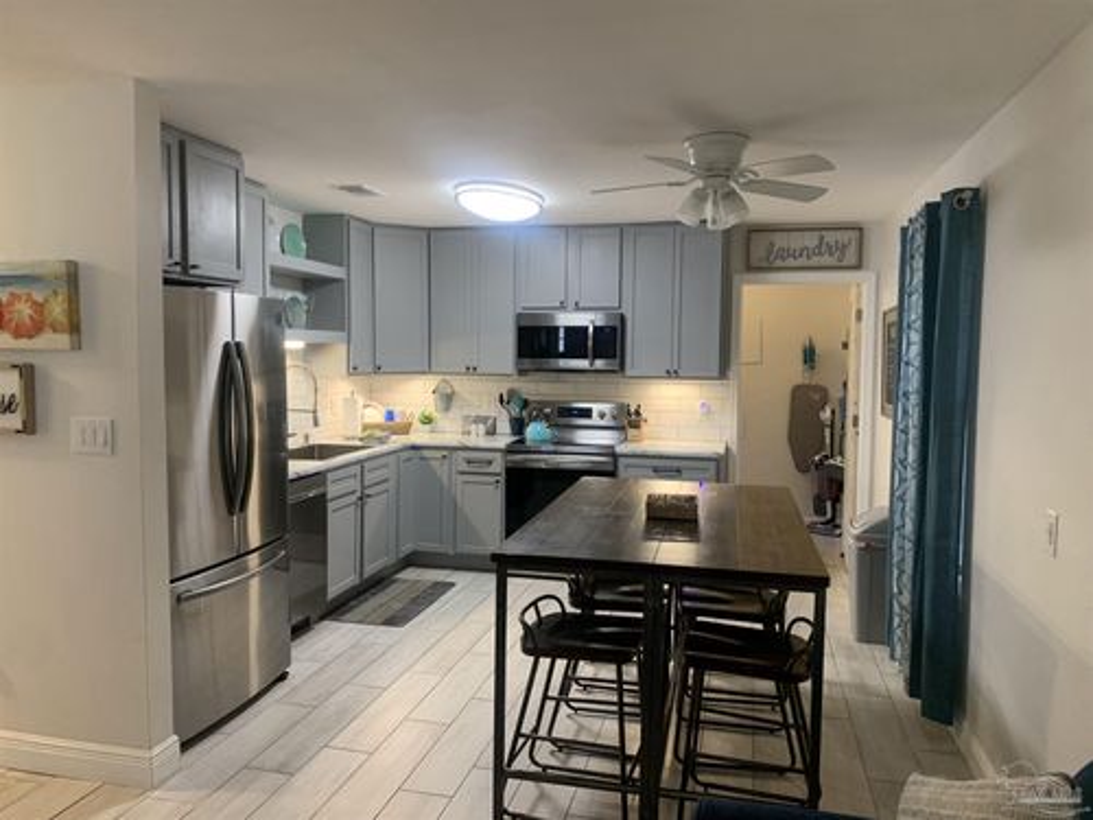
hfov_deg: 67.3
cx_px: 546
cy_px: 410
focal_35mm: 26
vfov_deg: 53.1
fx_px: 821
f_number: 1.8
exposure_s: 1/60
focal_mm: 4.25
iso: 160
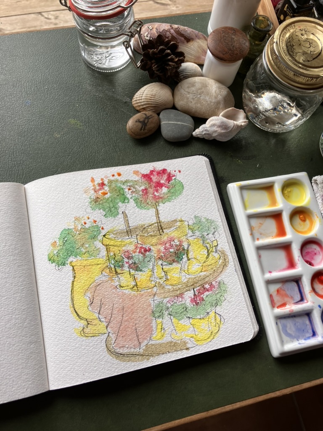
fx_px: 348
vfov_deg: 63.4
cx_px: 162
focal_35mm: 28
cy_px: 216
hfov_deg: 49.7
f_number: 1.8
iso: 32
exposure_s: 1/121
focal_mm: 3.99
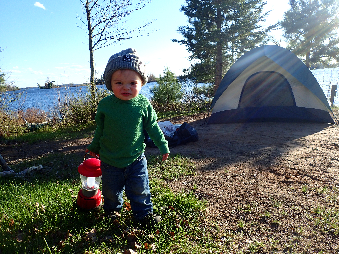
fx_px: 245
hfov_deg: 69.4
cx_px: 170
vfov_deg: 54.9
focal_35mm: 25
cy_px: 127
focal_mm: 4.5
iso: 100
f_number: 2.8
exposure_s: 1/640
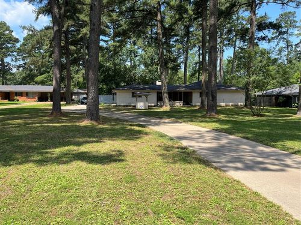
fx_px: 226
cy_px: 112
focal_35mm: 26
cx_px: 150
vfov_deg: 53.1
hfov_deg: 67.3
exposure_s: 1/1339
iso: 50
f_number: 1.6
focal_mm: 5.1
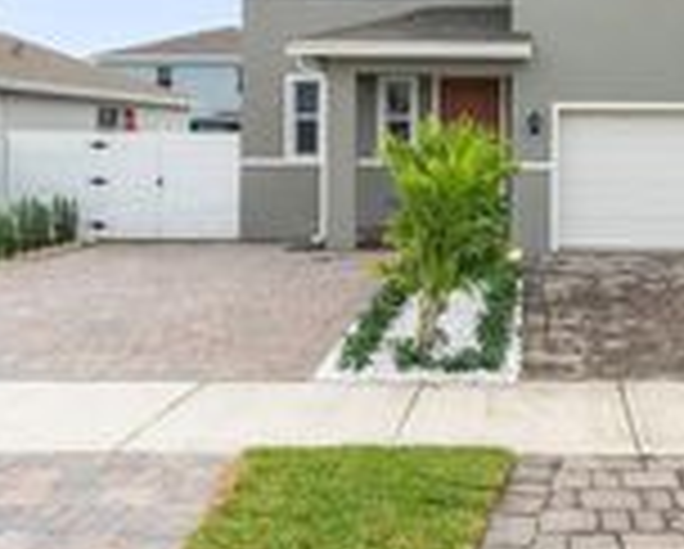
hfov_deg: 43.9
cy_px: 133
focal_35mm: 40
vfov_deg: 36.5
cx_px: 531
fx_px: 811
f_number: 9
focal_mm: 13
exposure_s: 1/320
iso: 800
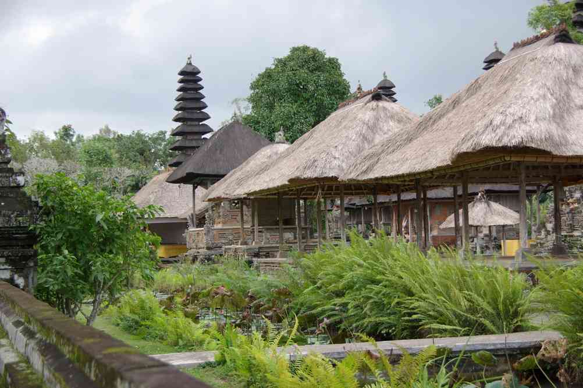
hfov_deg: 28.9
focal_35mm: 70
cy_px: 194
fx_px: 1132
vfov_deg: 19.4
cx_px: 292
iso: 100
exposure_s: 1/60
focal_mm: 47.4
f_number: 4.5
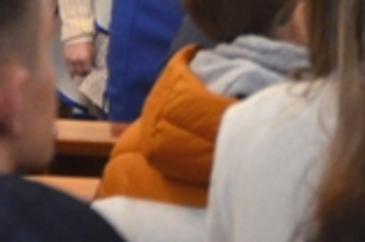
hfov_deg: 3.6
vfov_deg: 2.4
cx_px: 291
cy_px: -412
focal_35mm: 566
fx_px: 5727
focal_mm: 58
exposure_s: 1/50
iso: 1250
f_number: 5
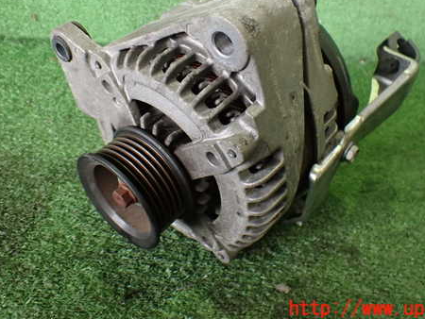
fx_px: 491
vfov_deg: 35.7
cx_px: 219
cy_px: 109
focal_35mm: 40
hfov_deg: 46.8
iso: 800
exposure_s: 1/100
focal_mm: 5.4
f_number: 2.3
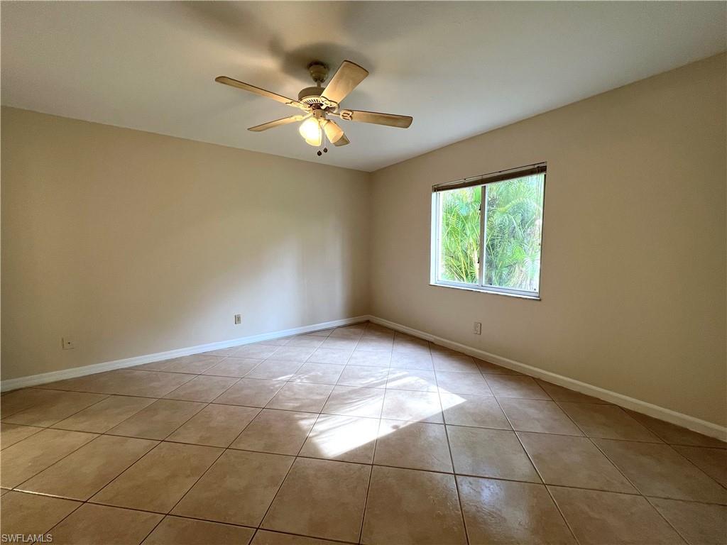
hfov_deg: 106.2
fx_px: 273
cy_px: 272
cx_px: 364
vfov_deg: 89.9
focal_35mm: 13
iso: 125
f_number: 1.8
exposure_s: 1/120
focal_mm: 1.57
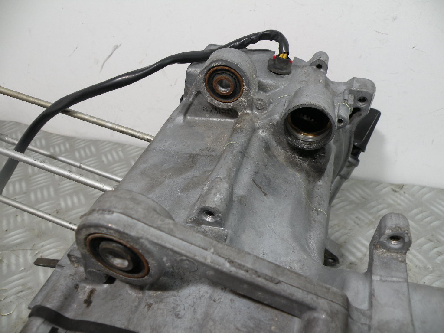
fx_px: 346
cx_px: 222
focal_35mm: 27
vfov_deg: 51.4
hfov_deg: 65.3
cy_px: 166
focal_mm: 4.7
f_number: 3.2
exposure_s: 1/67.3
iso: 64
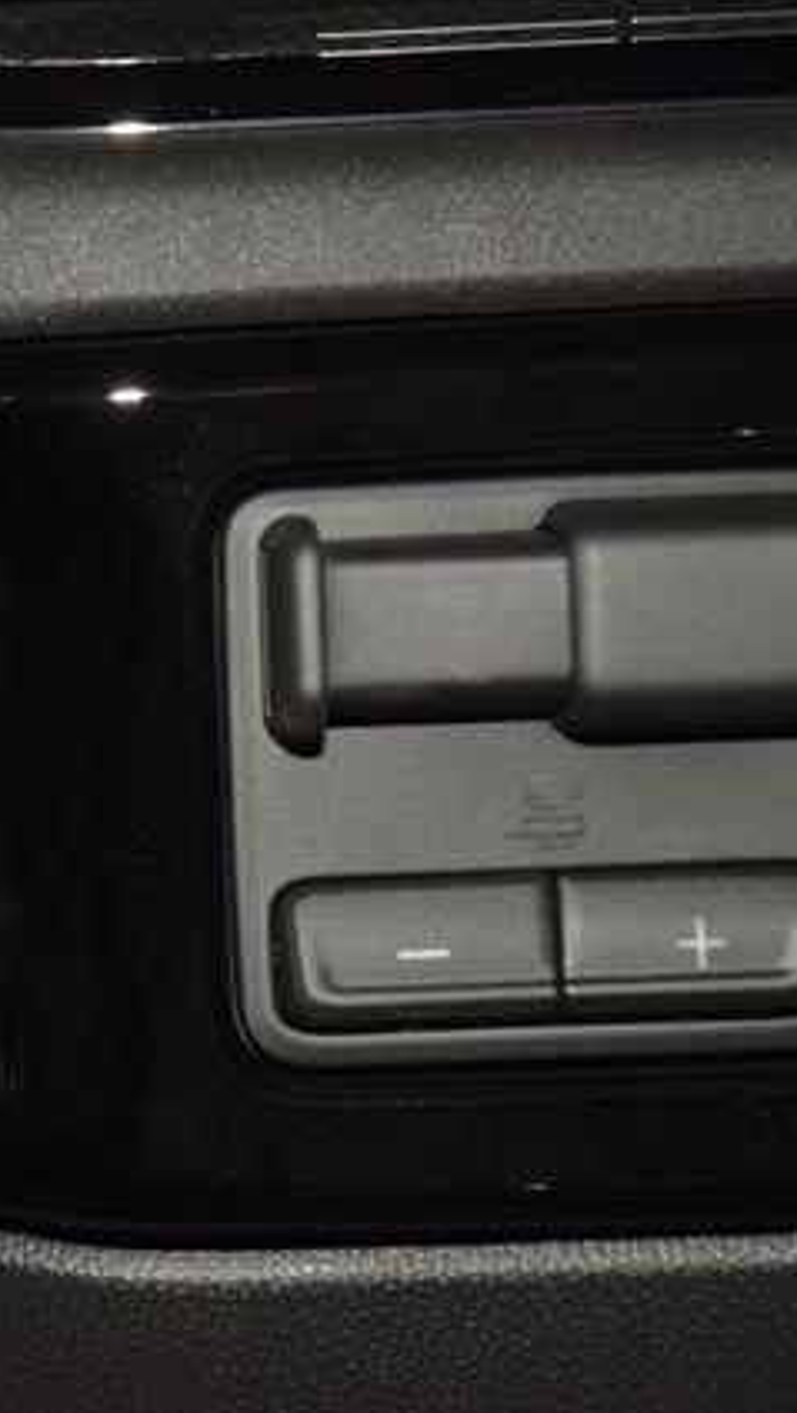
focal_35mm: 166
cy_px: 708
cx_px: -217
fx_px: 6227
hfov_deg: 7.3
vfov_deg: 13.0
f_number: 8
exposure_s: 1/125
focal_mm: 70
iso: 100
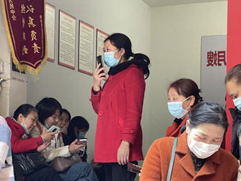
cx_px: 147
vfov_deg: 15.5
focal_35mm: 95
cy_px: 130
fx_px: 662
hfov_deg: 20.6
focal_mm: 7.5
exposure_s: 1/121
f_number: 2.2
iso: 200
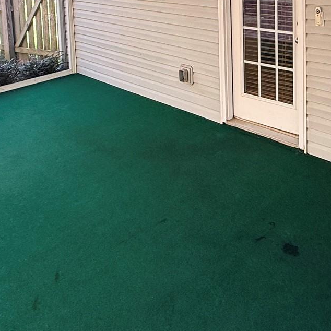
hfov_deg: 41.2
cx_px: 228
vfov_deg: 37.0
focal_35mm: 40
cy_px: -8
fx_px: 433
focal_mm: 2.22
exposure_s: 1/99
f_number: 2.2
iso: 80
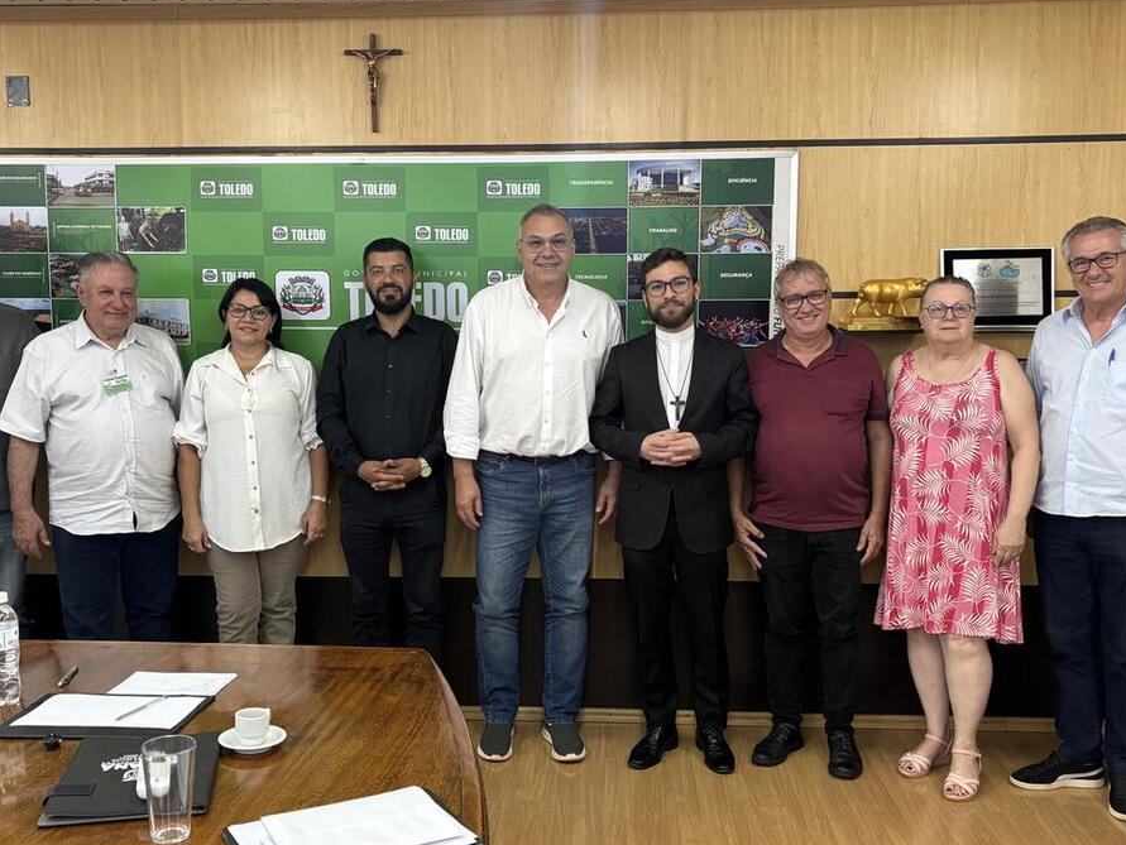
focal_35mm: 35
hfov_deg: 52.6
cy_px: 453
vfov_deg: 40.7
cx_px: 535
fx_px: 1139
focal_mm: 5.96
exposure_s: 1/60
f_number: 1.6
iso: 250
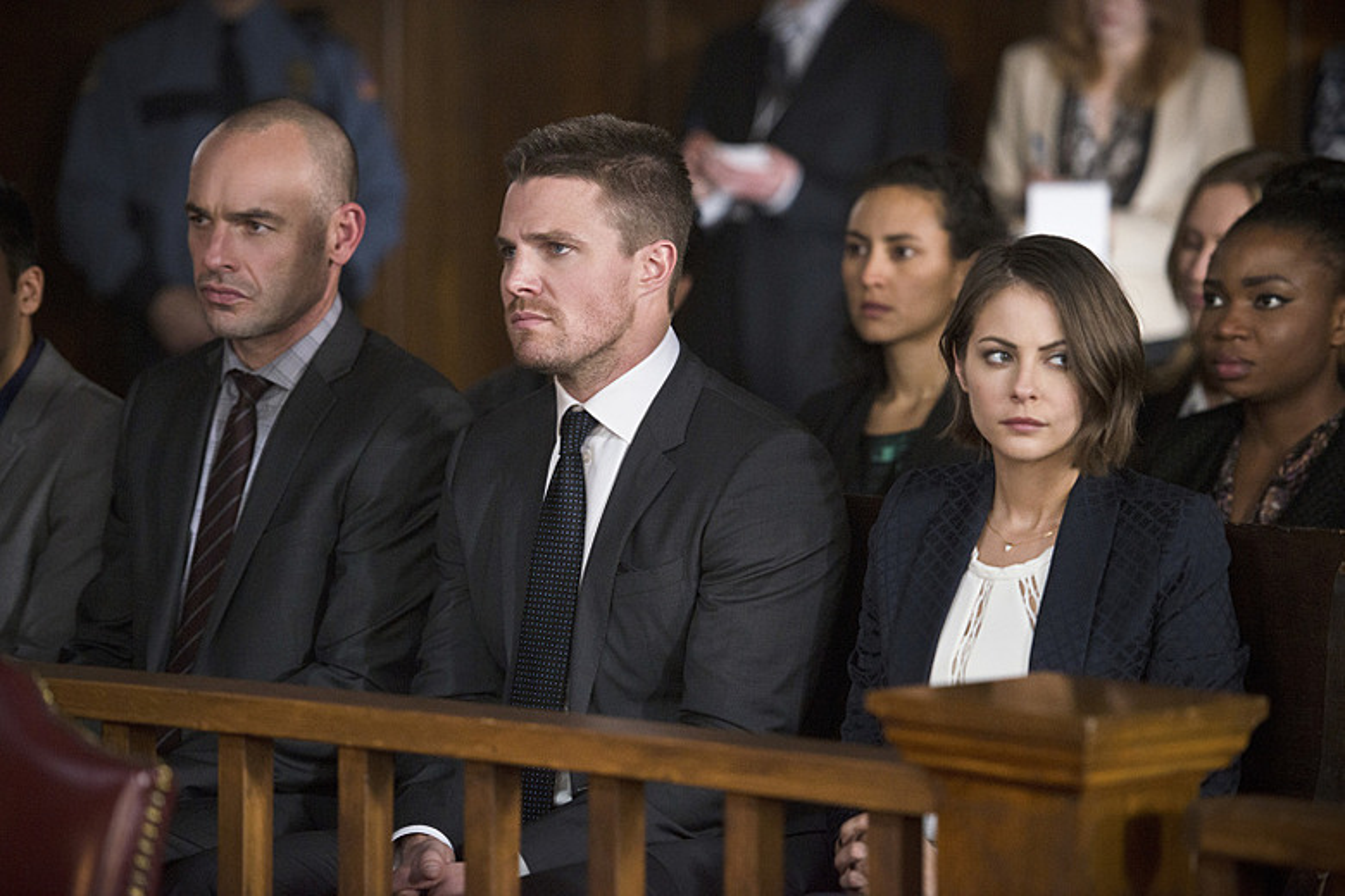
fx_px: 5417
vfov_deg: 9.5
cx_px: 672
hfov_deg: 14.2
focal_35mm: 145
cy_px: 448
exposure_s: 1/100
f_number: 2.8
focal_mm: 145
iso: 3200
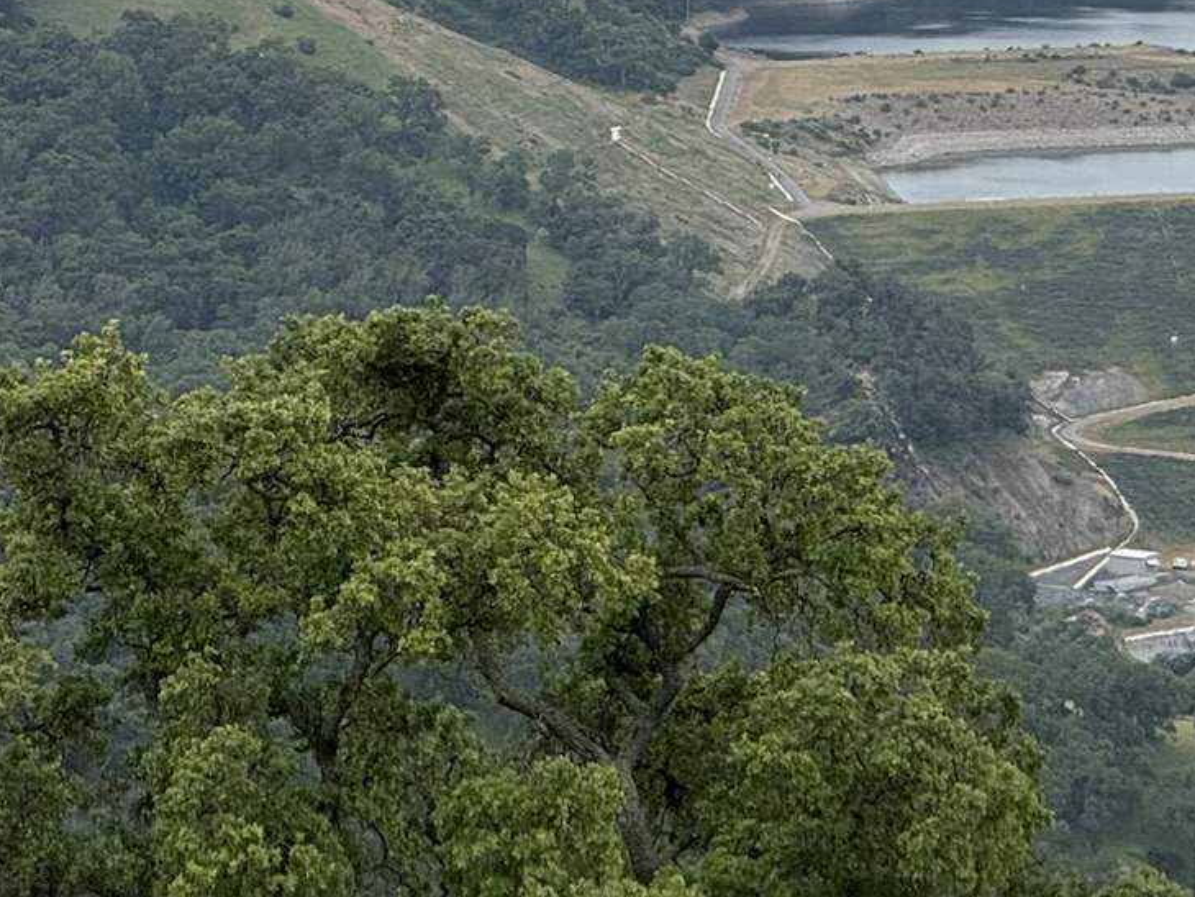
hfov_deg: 5.8
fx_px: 11636
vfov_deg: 4.4
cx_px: 1621
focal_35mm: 337
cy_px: -361
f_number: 2.8
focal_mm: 15.66
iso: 64
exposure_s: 1/1481
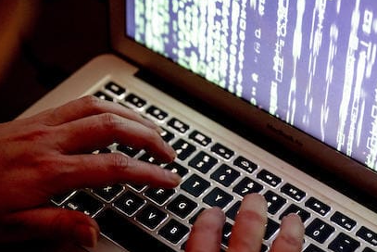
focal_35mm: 110
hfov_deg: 18.5
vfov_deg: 12.5
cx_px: 246
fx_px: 1153
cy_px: 156
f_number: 2.8
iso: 4000
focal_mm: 70
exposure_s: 1/50
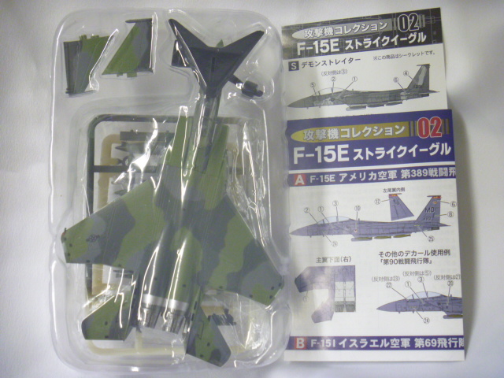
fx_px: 728
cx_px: 252
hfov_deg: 38.2
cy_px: 189
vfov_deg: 29.1
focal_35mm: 50
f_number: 3.8
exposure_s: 1/25
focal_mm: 8.9
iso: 400
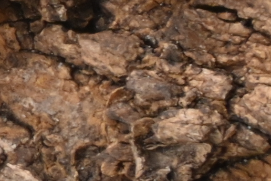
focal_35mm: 276
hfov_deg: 6.5
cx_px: -679
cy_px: -15
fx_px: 2076
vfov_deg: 5.0
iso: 640
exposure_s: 1/15
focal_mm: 25
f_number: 22
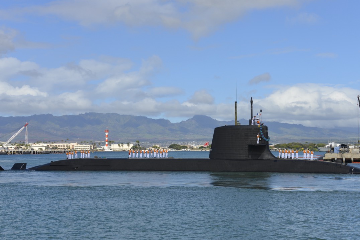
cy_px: 115
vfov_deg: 19.8
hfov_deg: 29.2
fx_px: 690
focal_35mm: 69
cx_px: 185
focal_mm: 62
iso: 200
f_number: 7.1
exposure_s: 1/800
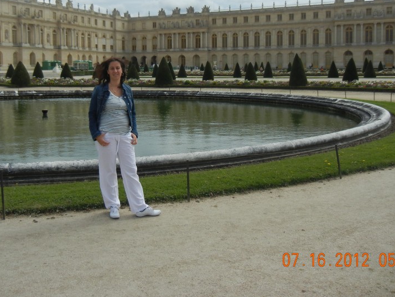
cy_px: 91
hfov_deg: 43.8
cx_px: 173
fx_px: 491
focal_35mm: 43
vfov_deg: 33.2
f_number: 7
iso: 160
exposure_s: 1/610
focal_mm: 5.4
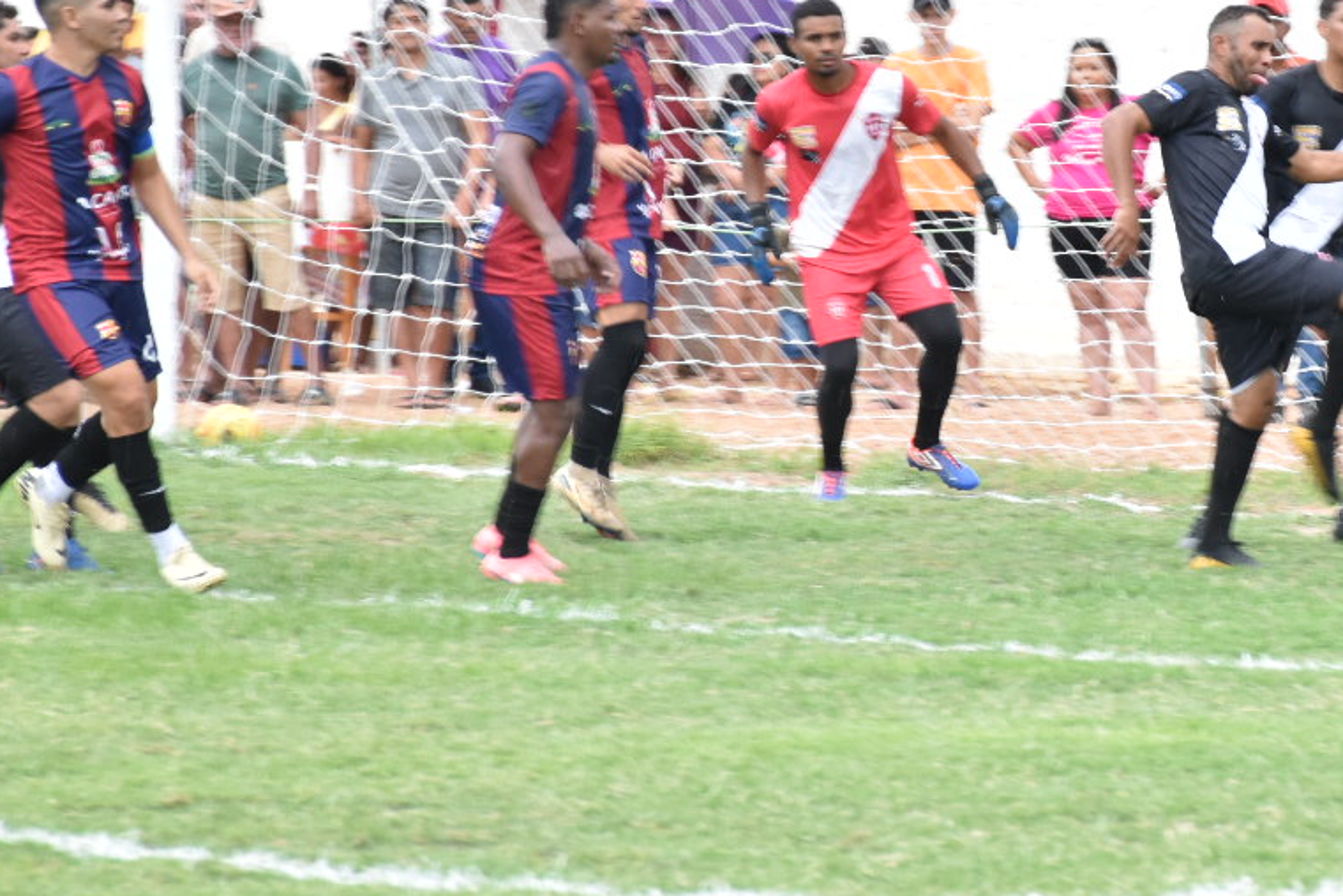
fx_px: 12504
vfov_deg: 4.1
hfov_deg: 6.1
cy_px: 213
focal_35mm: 335
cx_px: 1122
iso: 800
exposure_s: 1/160
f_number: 6.3
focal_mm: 105
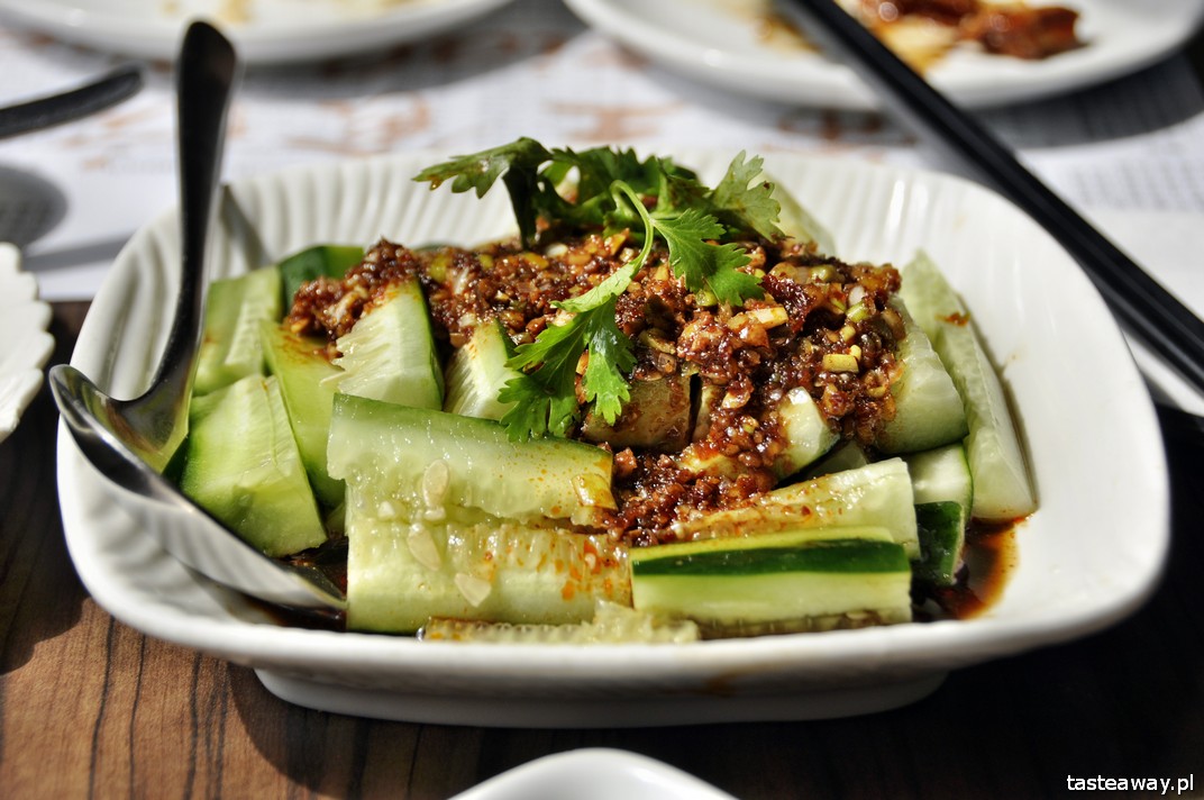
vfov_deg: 16.2
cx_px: 602
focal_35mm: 84
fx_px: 2806
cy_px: 400
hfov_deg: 24.2
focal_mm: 56
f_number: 5
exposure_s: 1/800
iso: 200
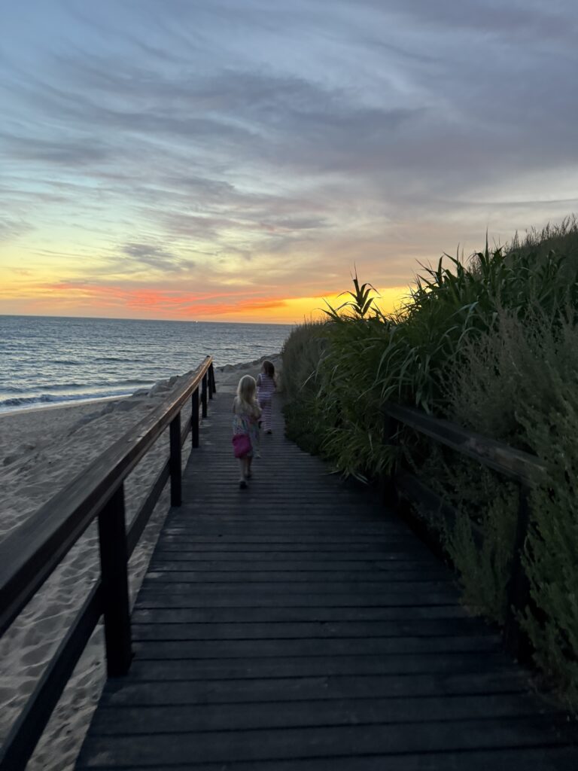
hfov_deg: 56.8
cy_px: 386
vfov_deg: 71.6
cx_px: 289
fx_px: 534
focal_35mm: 24
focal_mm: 6.76
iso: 500
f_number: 1.78
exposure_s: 1/60
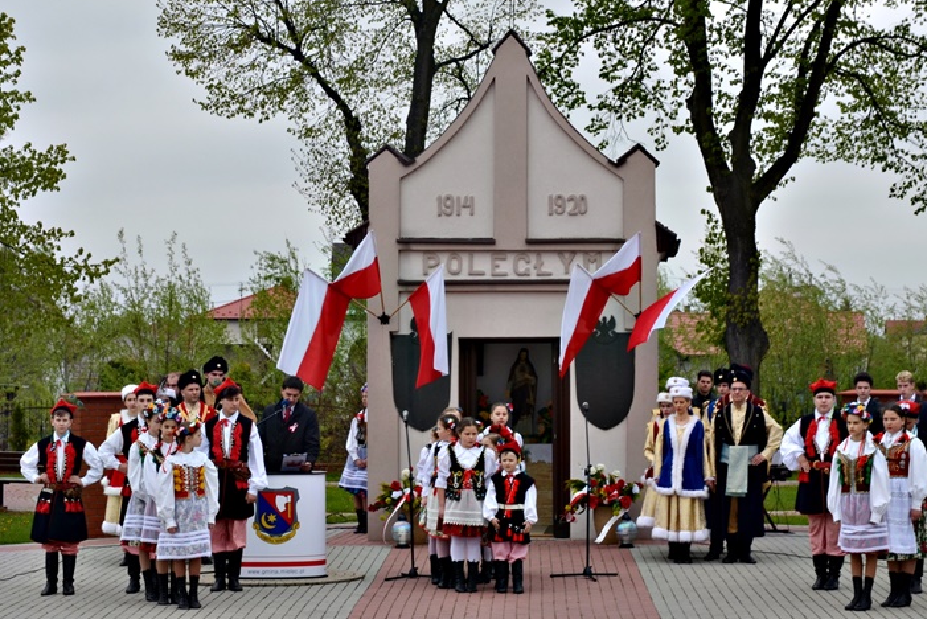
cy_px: 294
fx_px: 2061
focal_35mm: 80
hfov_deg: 25.4
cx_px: 481
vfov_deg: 17.1
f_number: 8
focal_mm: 50
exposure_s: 1/250
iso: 160
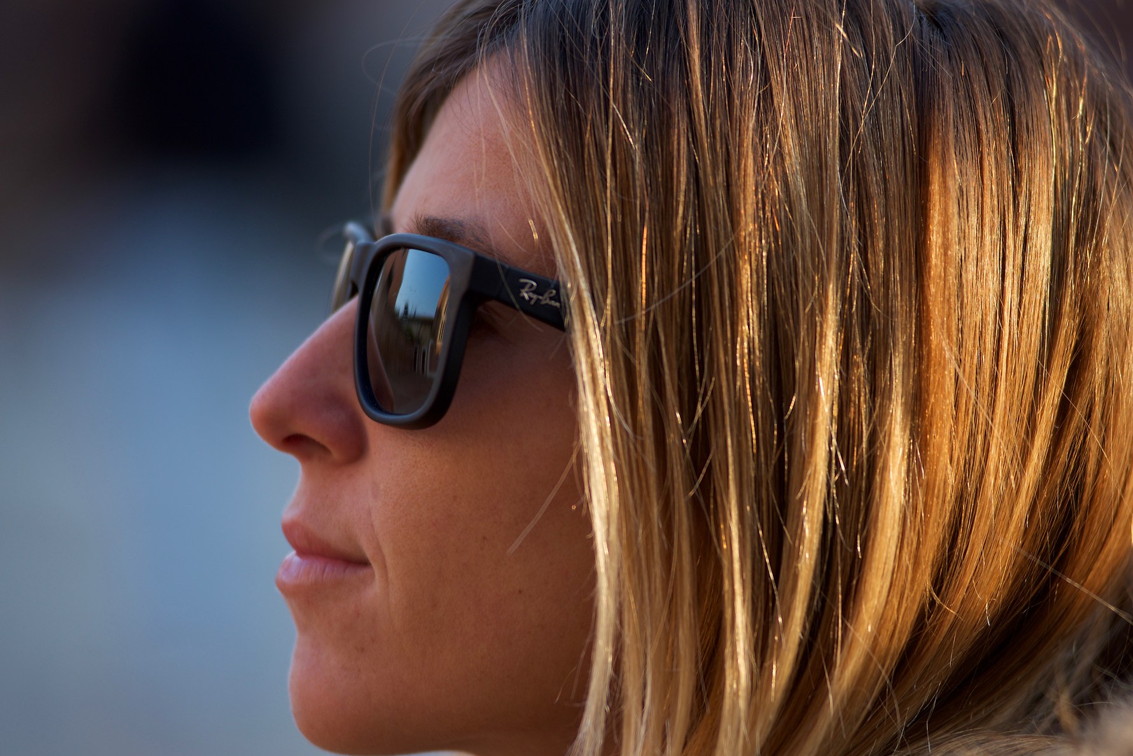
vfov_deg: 6.6
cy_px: 428
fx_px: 6579
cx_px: 621
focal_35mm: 209
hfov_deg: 9.8
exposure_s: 1/320
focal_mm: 155
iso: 160
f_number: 2.8
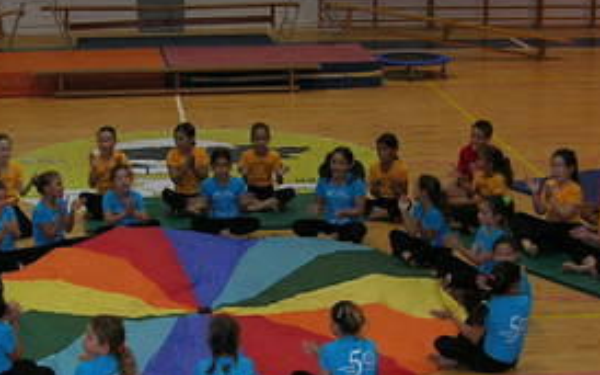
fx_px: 1536
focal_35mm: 94
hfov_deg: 22.1
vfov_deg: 13.9
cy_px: 248
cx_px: 247
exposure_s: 1/60.1
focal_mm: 7.8
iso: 92
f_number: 2.8
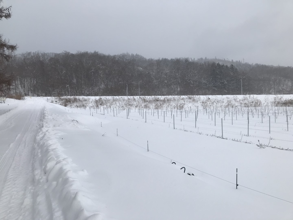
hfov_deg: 63.4
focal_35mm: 28
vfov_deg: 49.7
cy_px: 110
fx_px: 237
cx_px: 146
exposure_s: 1/939
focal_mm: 4
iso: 20
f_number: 1.8
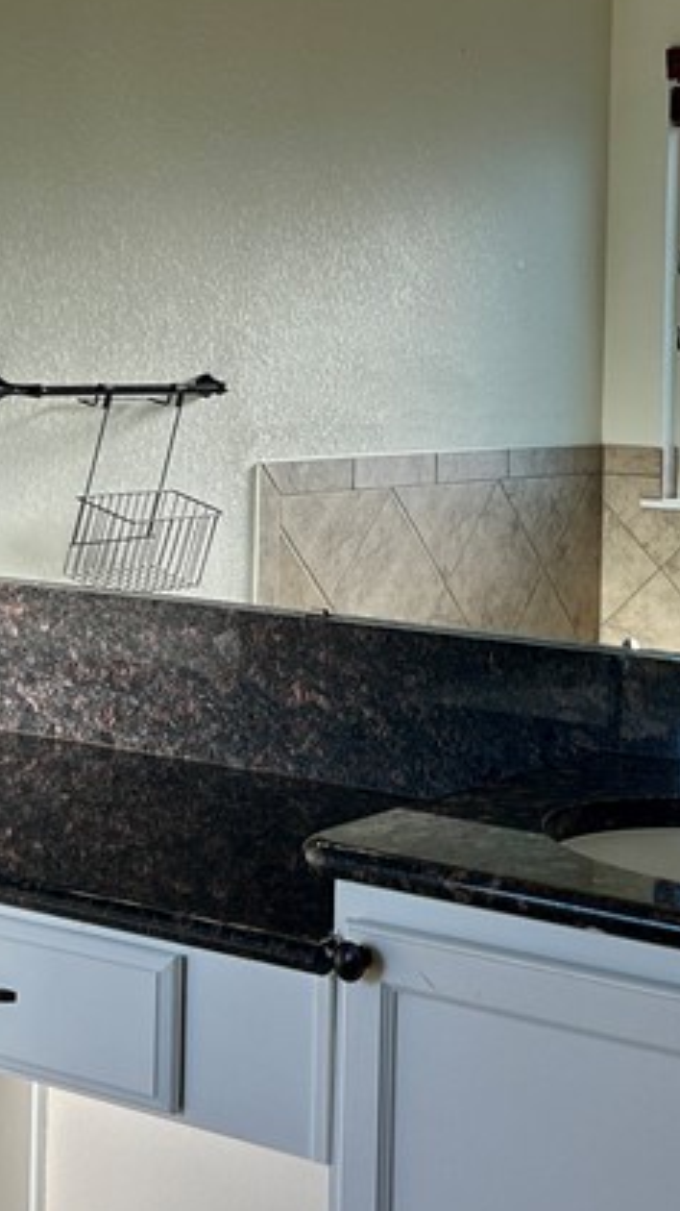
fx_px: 2214
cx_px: 389
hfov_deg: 17.5
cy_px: 372
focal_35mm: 69
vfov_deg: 30.3
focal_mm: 5.7
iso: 50
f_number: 1.5
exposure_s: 1/763
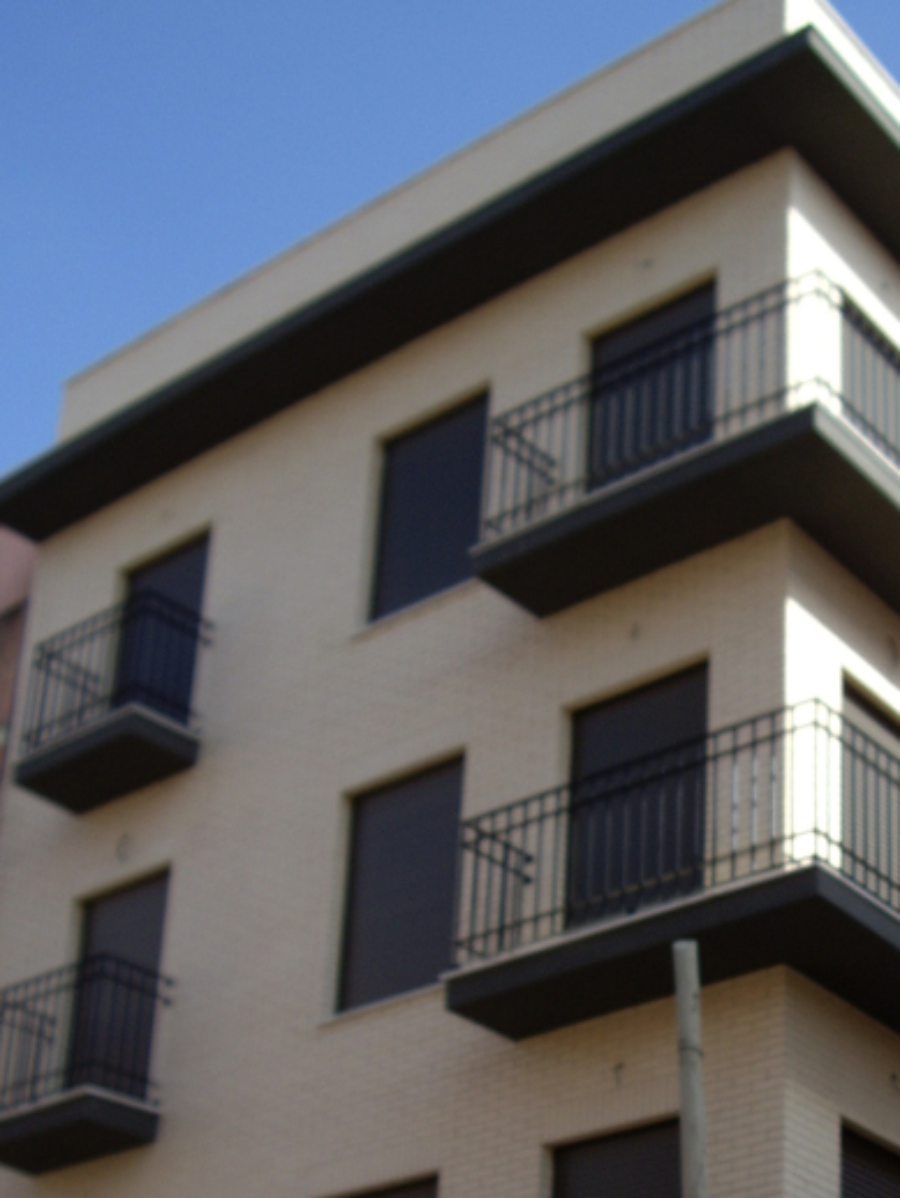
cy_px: 1029
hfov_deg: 22.0
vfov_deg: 28.5
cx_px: 700
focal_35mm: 66
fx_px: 2286
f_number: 5.6
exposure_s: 1/125
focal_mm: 7.9
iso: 50
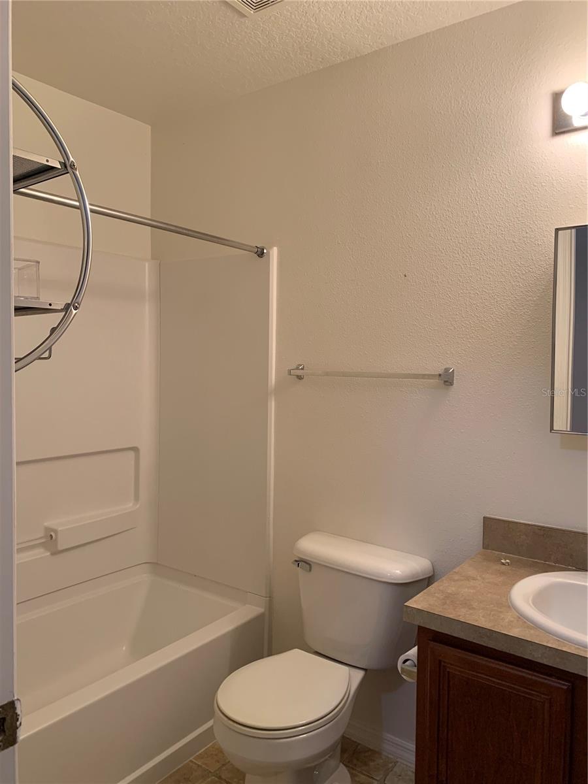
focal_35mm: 26
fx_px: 589
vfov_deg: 67.3
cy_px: 392
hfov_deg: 53.1
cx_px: 294
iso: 160
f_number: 1.8
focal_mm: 4.25
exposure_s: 1/60
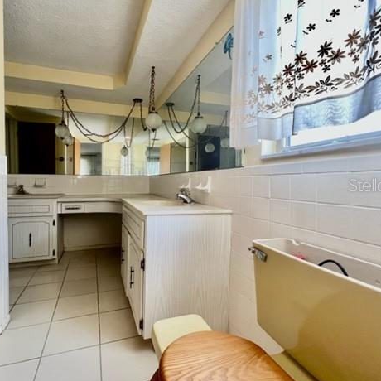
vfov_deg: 87.4
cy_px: 185
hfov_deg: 86.8
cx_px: 162
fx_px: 199
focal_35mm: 16
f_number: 1.8
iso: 250
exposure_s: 1/72
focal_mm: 1.57
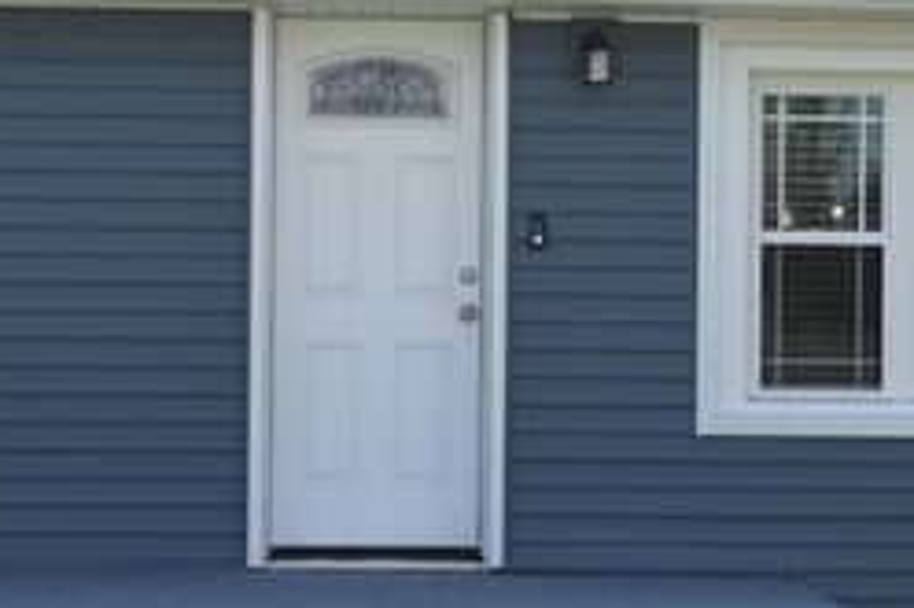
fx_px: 3070
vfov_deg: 11.3
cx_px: 579
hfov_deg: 16.9
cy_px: 315
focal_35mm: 121
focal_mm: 40
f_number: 9
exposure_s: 1/320
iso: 200
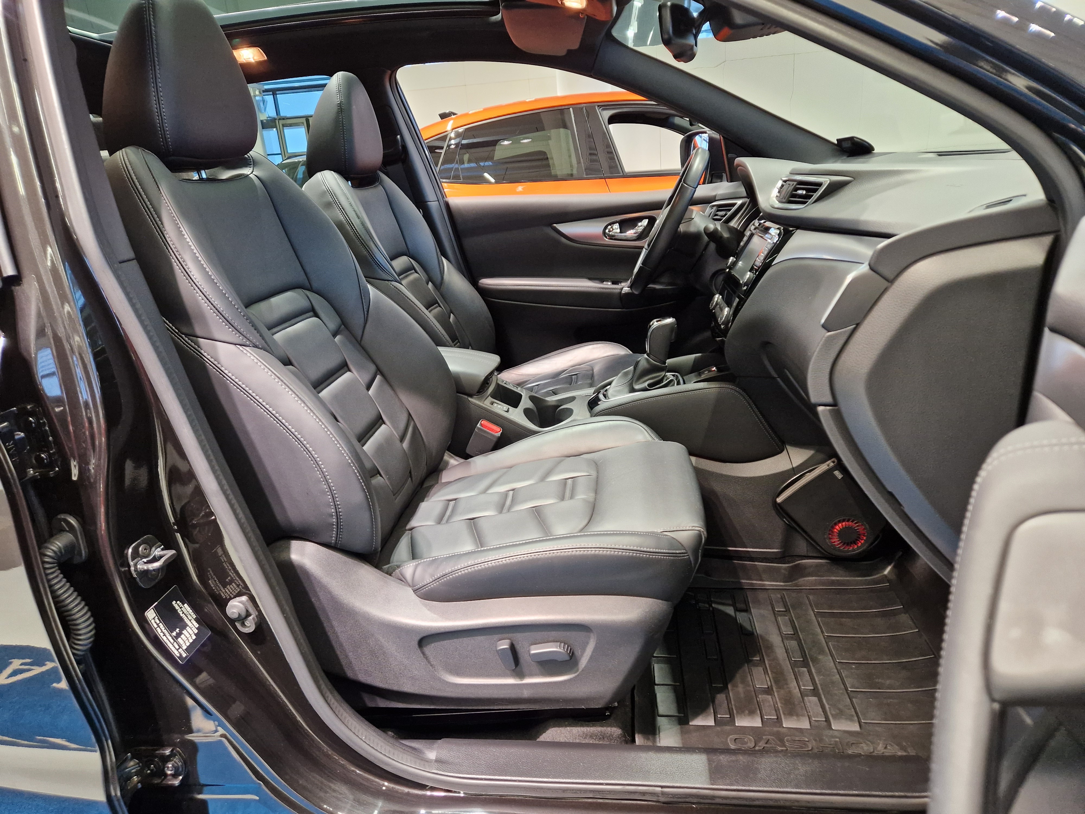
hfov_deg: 73.9
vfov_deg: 58.9
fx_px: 721
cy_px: 407
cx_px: 542
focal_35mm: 23
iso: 400
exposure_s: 1/100
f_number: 1.8
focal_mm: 5.4
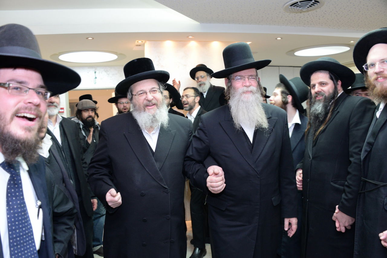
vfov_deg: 46.4
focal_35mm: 28
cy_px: 129
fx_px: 301
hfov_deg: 65.5
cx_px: 194
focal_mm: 28
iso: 1600
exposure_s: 1/60
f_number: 5.6
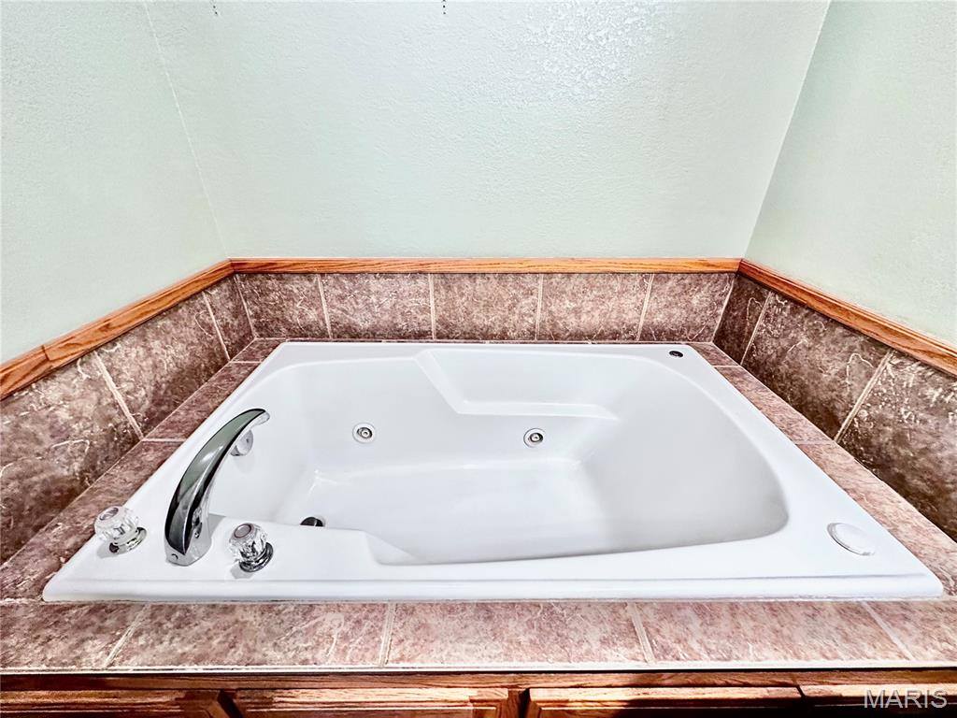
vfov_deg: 85.7
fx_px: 387
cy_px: 359
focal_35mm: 14
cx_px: 478
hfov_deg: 102.1
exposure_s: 1/60
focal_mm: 2.22
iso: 500
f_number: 2.2
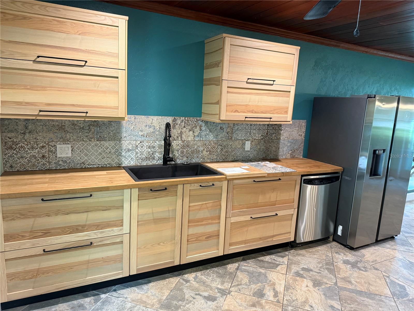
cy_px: 156
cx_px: 207
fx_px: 287
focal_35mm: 24
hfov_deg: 71.6
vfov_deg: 56.8
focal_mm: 6.76
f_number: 1.78
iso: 320
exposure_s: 1/60
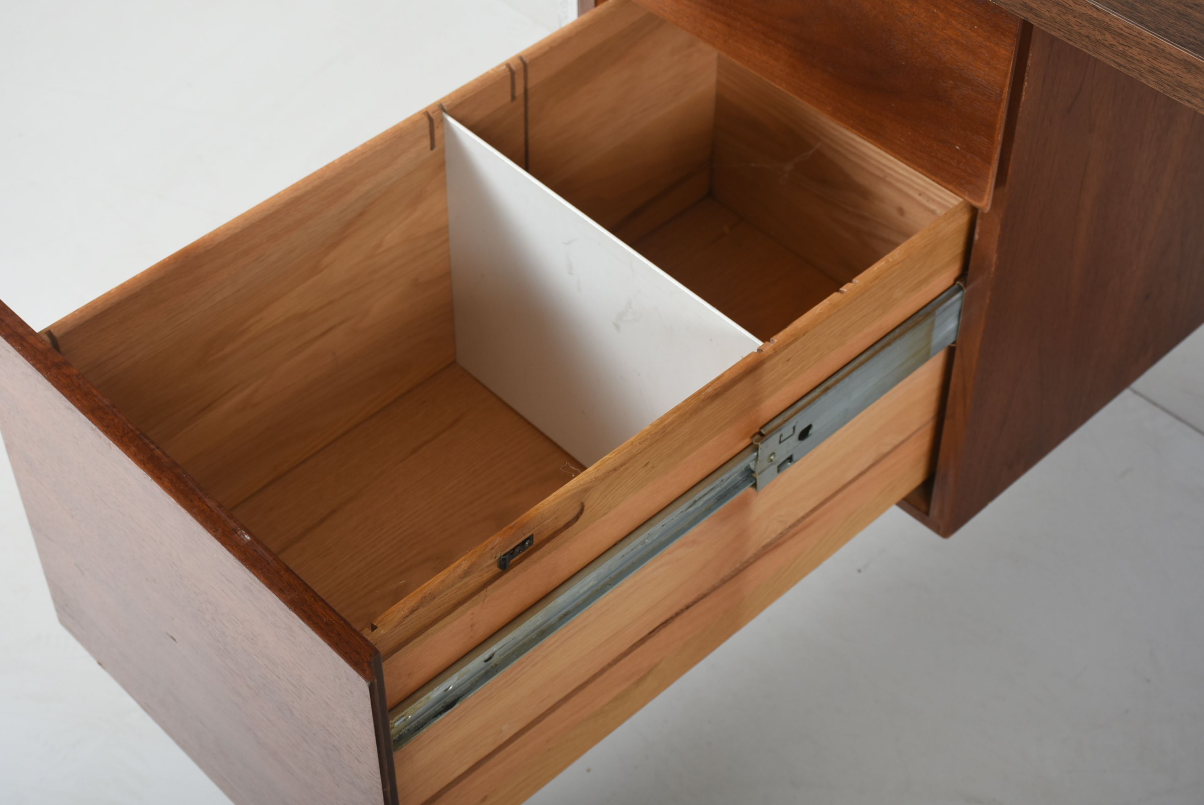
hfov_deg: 33.4
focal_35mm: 60
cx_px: 602
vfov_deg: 22.7
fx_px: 2008
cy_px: 402
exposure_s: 1/200
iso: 200
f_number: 9
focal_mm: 40
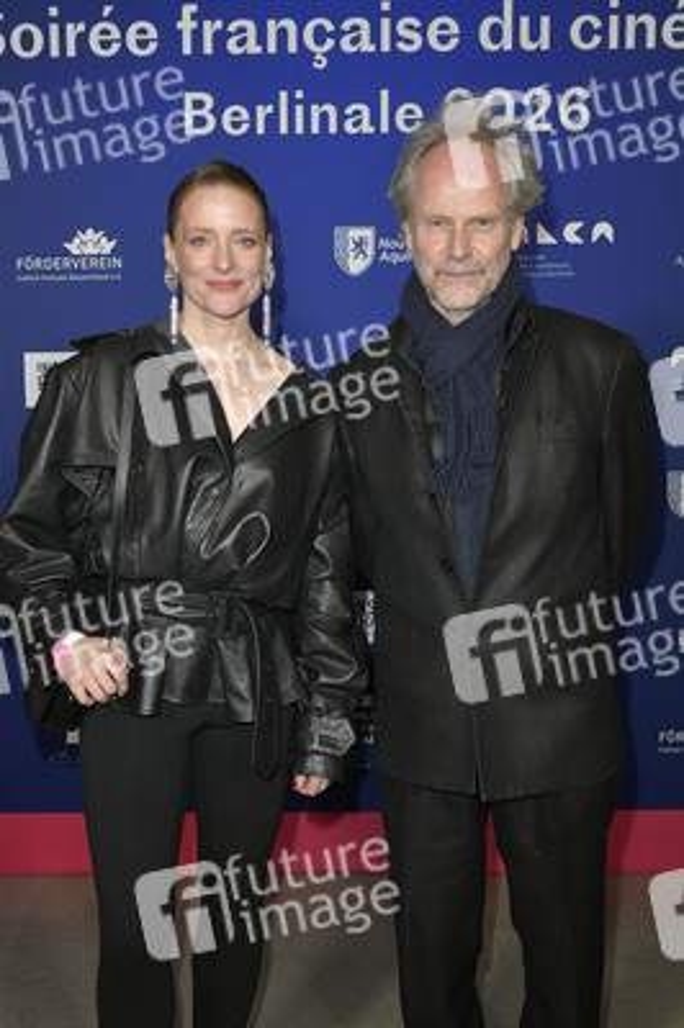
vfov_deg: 53.2
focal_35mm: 36
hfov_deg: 36.8
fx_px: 1028
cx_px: 342
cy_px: 514
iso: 2000
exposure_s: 1/250
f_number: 5.6
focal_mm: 36
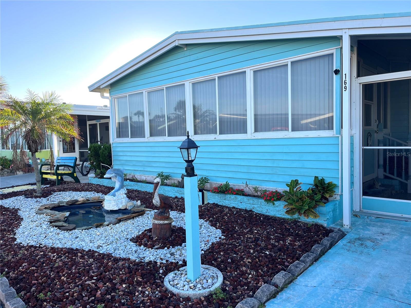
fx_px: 309
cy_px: 154
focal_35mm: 26
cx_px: 206
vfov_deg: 53.1
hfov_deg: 67.3
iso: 50
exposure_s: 1/751
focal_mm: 5.1
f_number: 1.6
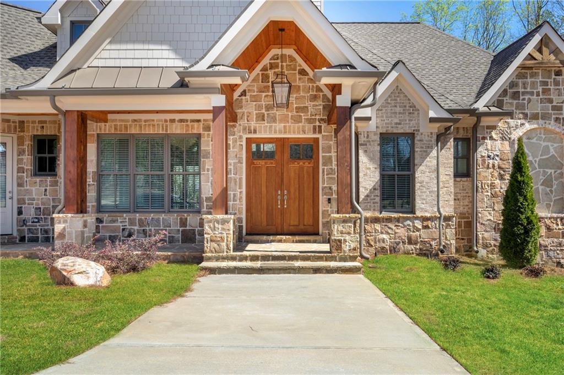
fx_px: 548
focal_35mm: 35
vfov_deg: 37.8
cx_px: 282
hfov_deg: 54.4
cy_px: 188
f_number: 8
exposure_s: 1/640
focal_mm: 35
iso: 400
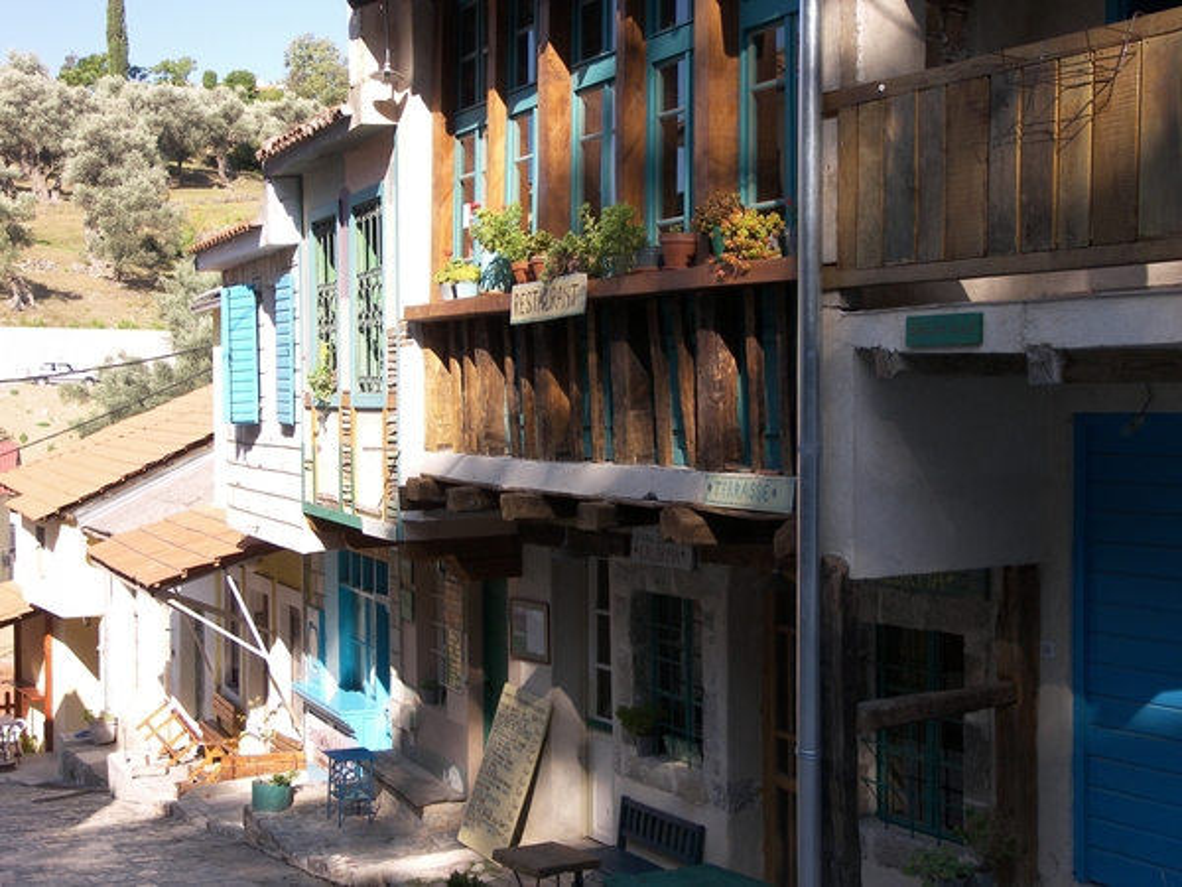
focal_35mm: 52
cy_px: 444
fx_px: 1776
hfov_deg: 36.8
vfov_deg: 28.0
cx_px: 591
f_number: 3.6
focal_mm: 11
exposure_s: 1/250
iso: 50
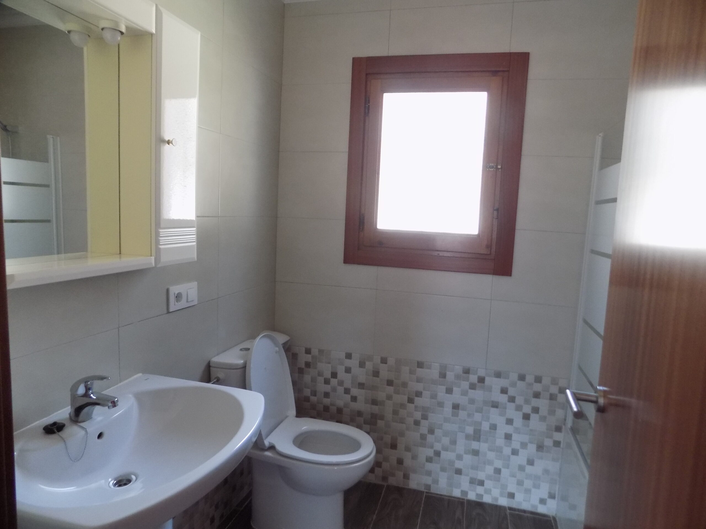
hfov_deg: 73.9
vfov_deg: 58.9
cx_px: 353
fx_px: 469
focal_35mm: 23
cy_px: 264
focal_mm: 4
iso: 180
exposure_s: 1/30
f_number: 3.1
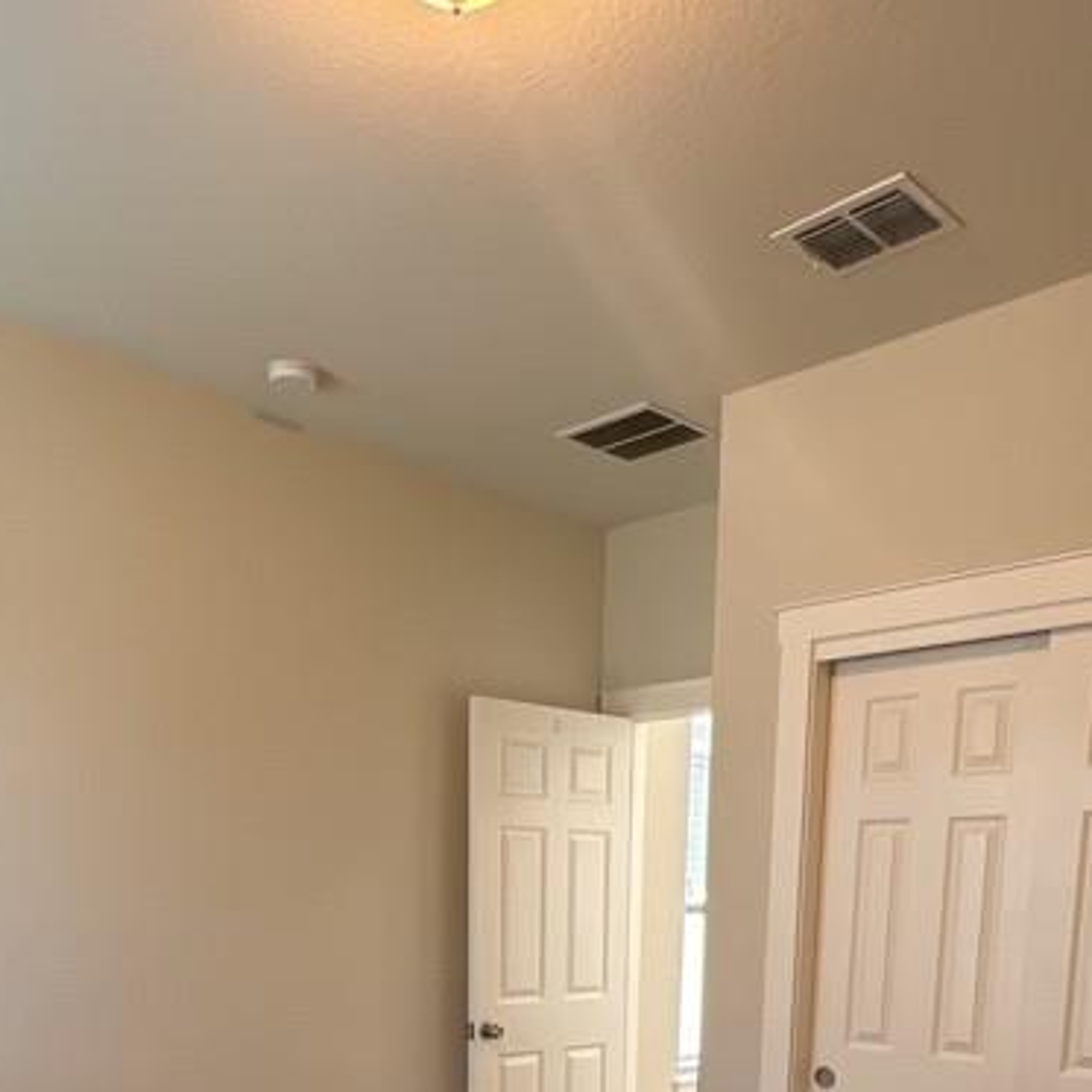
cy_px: 1074
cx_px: 498
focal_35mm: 34
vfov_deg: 42.4
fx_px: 1213
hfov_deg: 48.4
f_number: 2.2
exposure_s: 1/60
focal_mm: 2.22
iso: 160
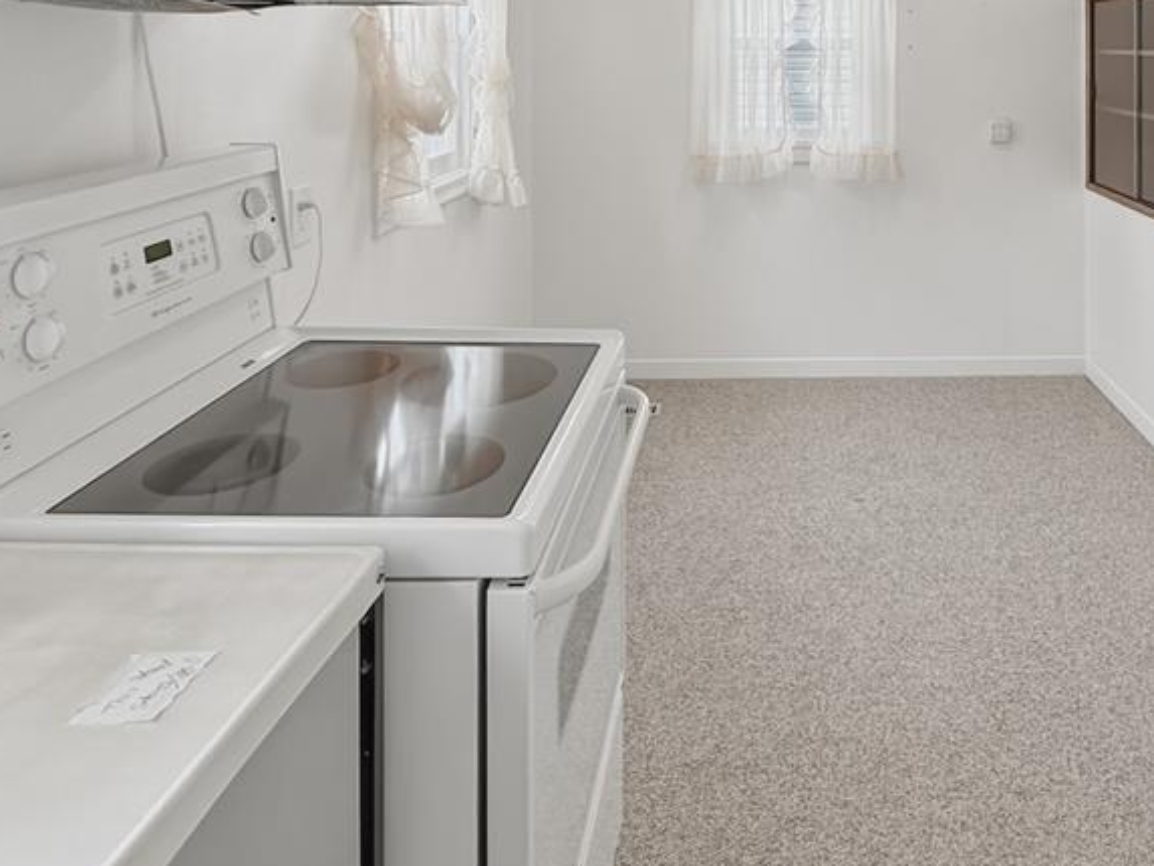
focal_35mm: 25
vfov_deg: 50.1
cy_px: 123
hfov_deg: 67.0
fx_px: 834
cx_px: 794
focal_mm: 2.2
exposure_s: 1/120
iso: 80
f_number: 2.2
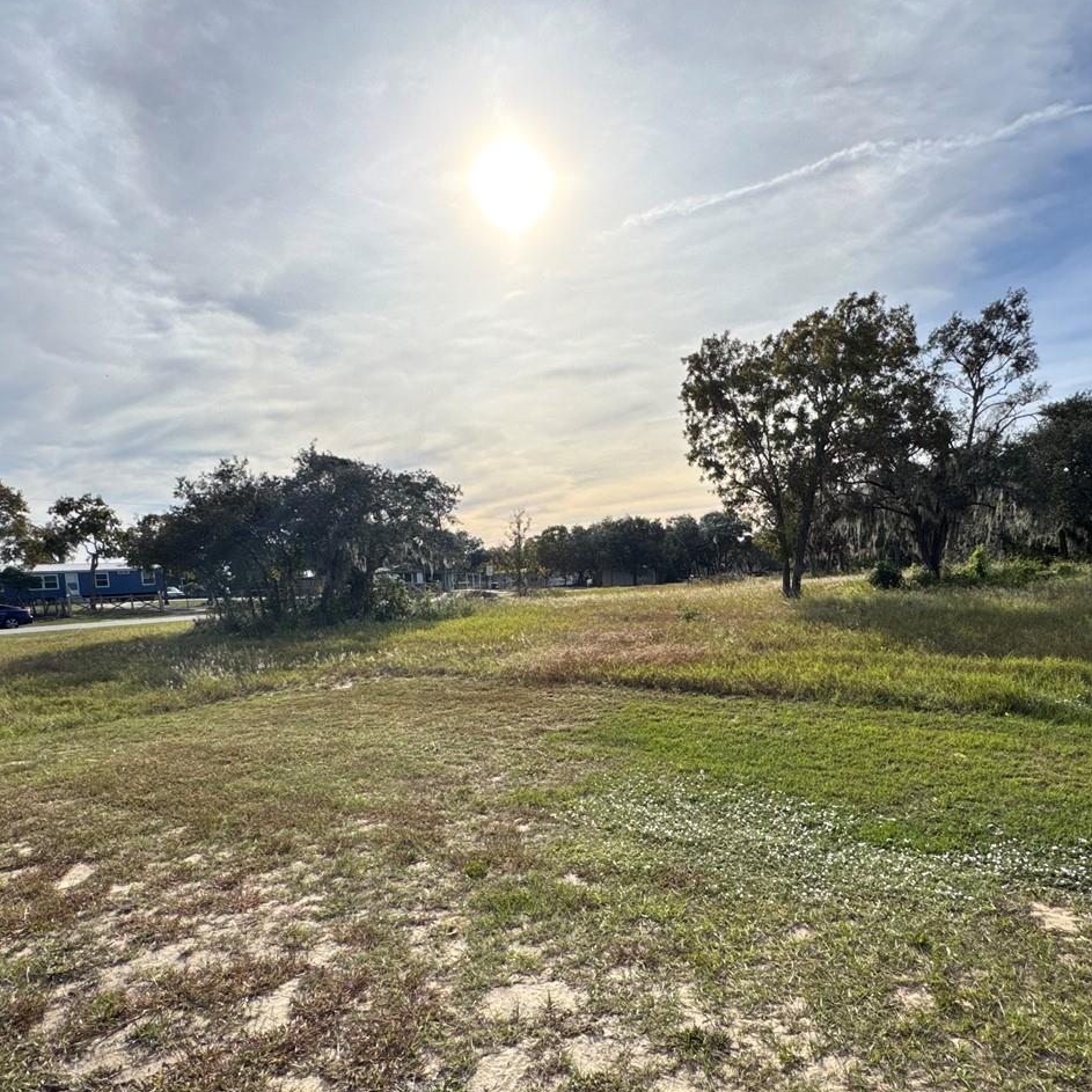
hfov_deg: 72.1
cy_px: 644
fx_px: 749
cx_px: 574
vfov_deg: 71.5
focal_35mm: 21
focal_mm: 2.22
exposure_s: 1/2770
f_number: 2.2
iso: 50
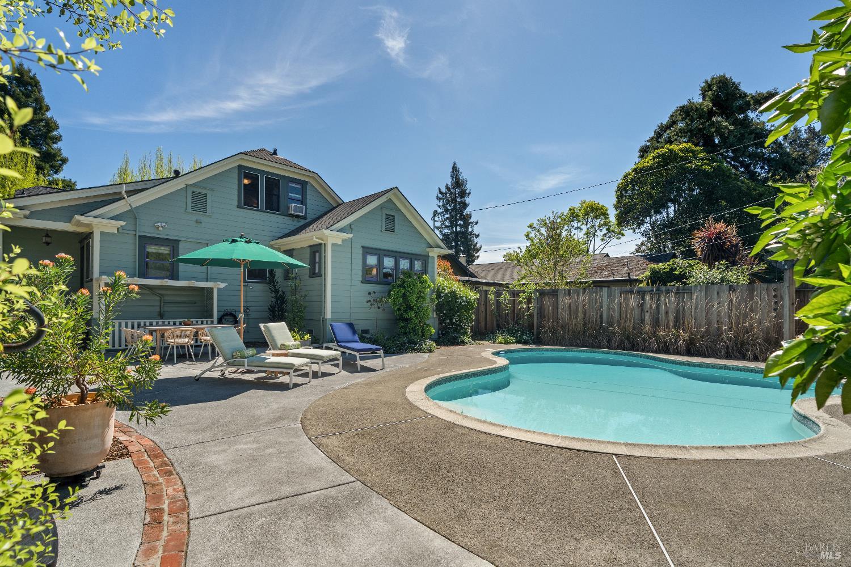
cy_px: 284
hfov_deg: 93.3
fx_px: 402
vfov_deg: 70.4
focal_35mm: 17
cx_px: 426
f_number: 8
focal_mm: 17
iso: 320
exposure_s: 1/350
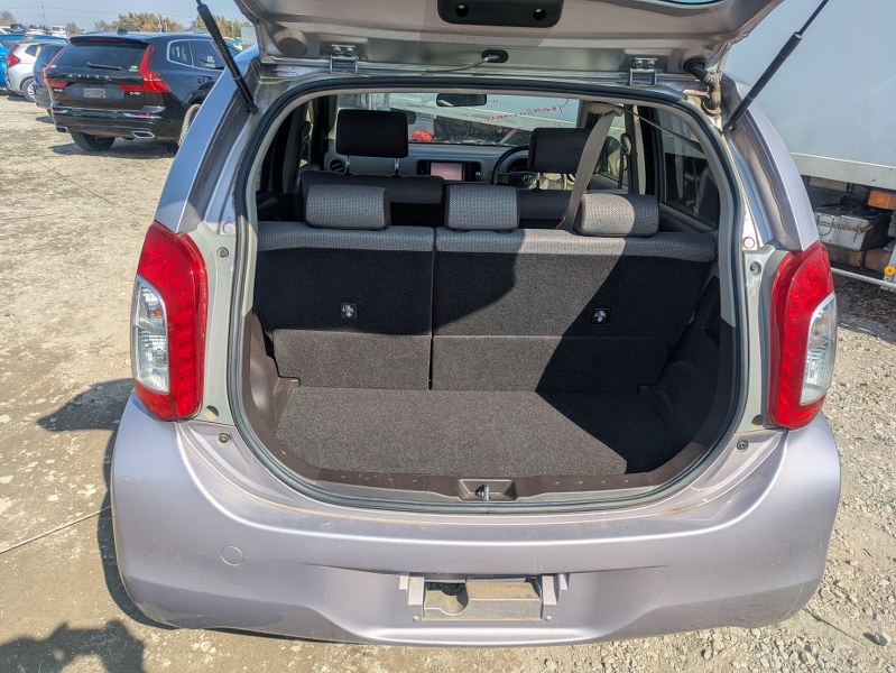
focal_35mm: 25
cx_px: 448
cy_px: 336
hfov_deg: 69.4
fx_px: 647
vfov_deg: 54.9
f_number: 1.89
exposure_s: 1/1776
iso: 42
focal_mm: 5.43
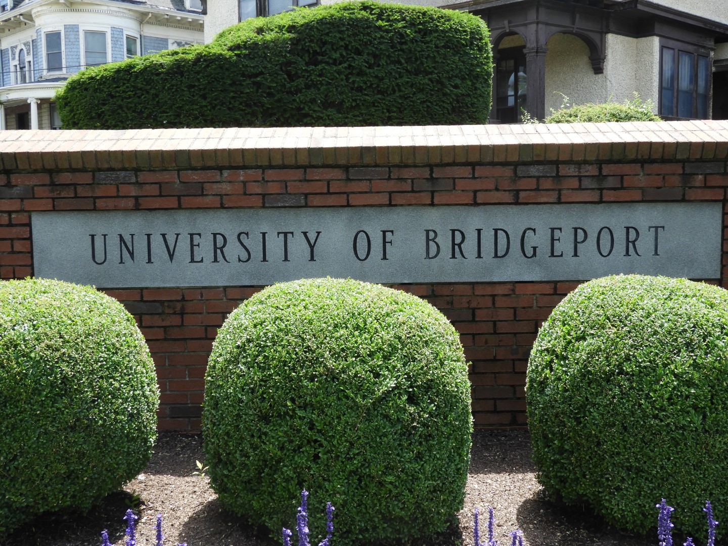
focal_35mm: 40
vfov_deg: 36.0
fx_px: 841
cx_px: 364
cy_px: 273
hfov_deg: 46.8
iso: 100
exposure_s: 1/320
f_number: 3.8
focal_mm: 7.2
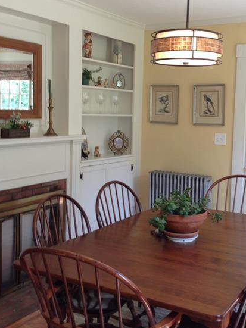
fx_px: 436
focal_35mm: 46
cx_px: 155
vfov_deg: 41.2
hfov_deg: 31.4
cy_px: 151
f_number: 2.4
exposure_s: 1/30
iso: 50
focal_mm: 4.12
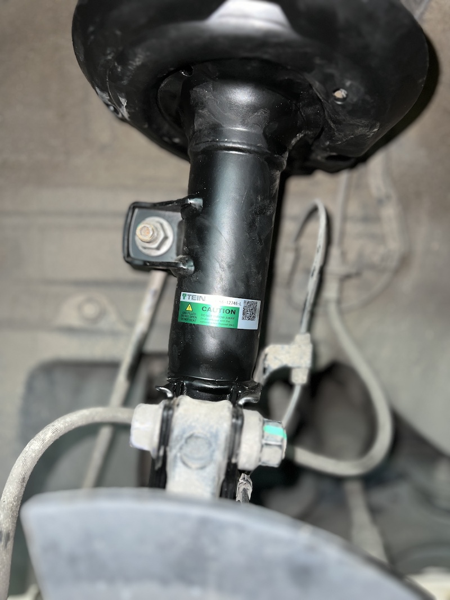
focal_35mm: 26
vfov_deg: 67.3
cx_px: 225
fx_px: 451
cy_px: 300
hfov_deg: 53.1
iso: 64
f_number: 1.5
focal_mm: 5.7
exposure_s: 1/19
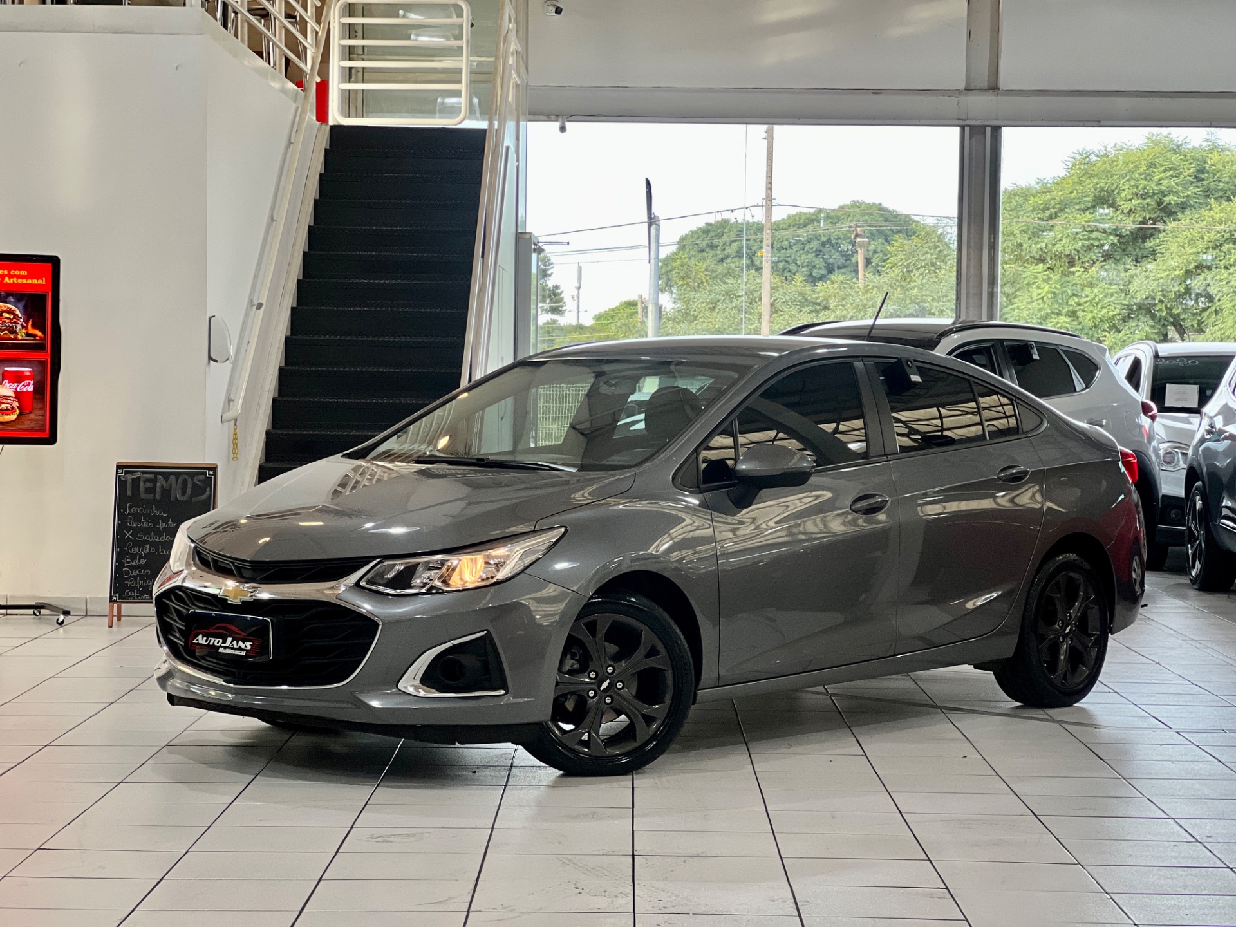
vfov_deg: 19.1
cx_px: 618
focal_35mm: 77
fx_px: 2749
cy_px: 464
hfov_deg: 25.3
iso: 250
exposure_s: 1/120
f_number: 2.8
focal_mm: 9
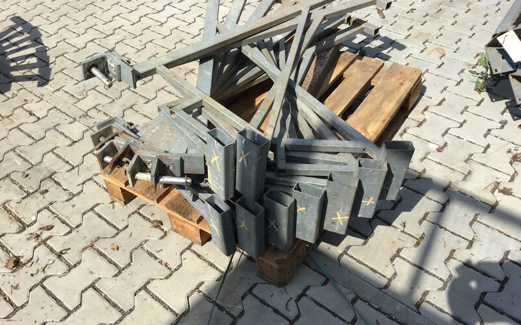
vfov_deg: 38.3
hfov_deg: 58.1
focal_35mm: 33
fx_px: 469
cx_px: 260
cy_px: 172
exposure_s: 1/1116
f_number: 2.4
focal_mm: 3.3
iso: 25
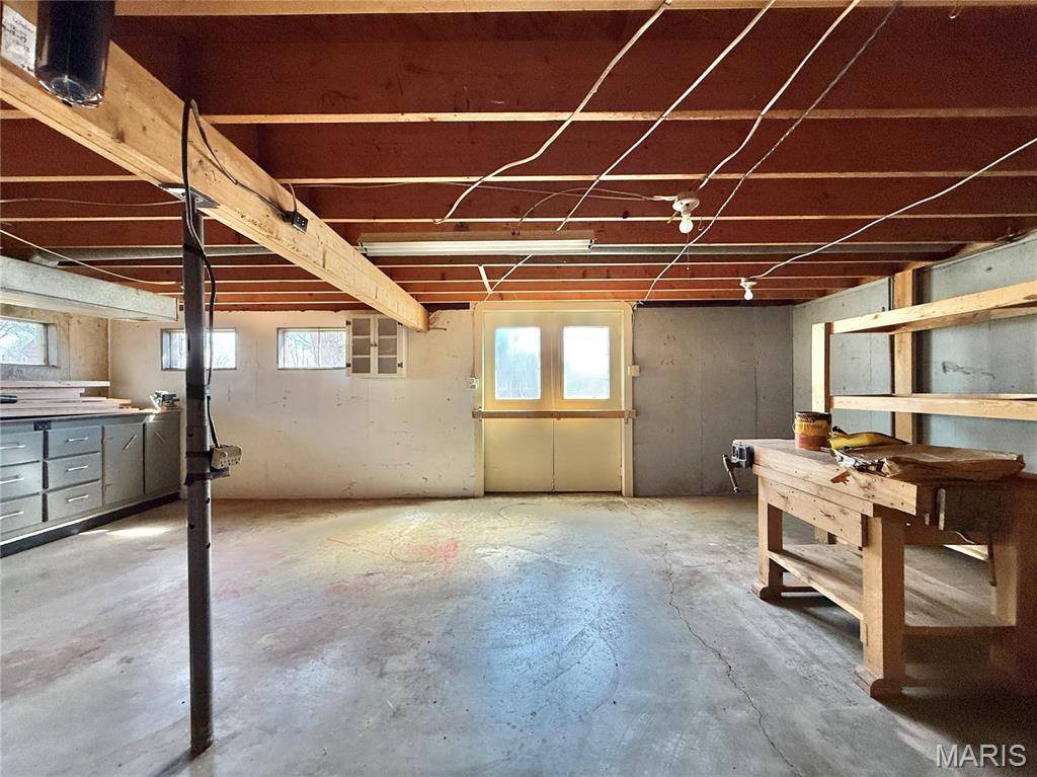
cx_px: 518
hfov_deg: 102.1
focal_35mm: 14
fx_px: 419
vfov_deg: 85.6
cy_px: 388
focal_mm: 2.22
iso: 200
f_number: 2.2
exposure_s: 1/99
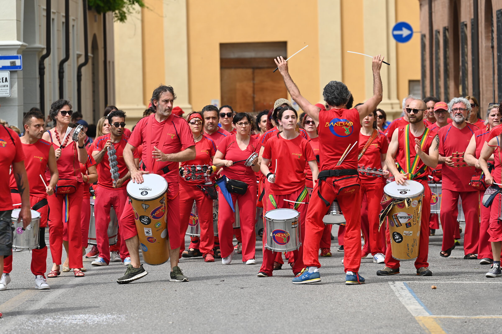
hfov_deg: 10.3
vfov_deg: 6.9
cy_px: 167
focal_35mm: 200
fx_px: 2789
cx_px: 251
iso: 160
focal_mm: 200
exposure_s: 1/500
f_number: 5.6
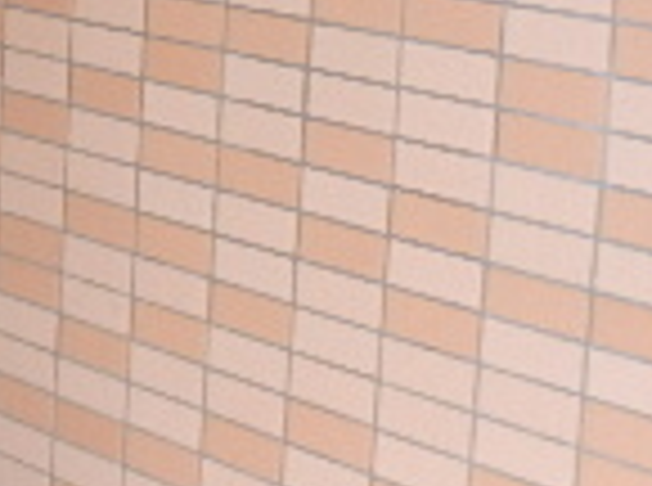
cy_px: -117
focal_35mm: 93
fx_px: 1747
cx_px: -301
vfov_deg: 15.2
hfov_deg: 18.8
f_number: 3.5
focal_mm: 3.7
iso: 125
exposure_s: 1/125
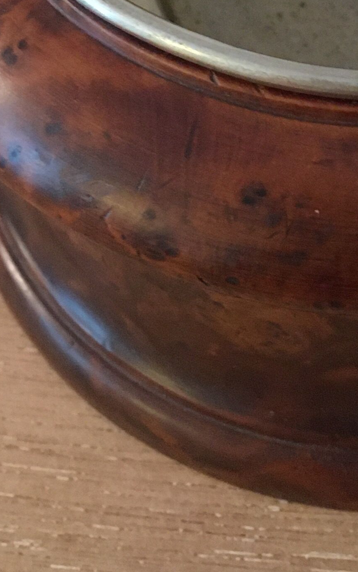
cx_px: 346
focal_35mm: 90
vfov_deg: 21.4
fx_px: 1405
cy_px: -111
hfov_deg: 14.3
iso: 400
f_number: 2.2
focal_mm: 4.15
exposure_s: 1/17
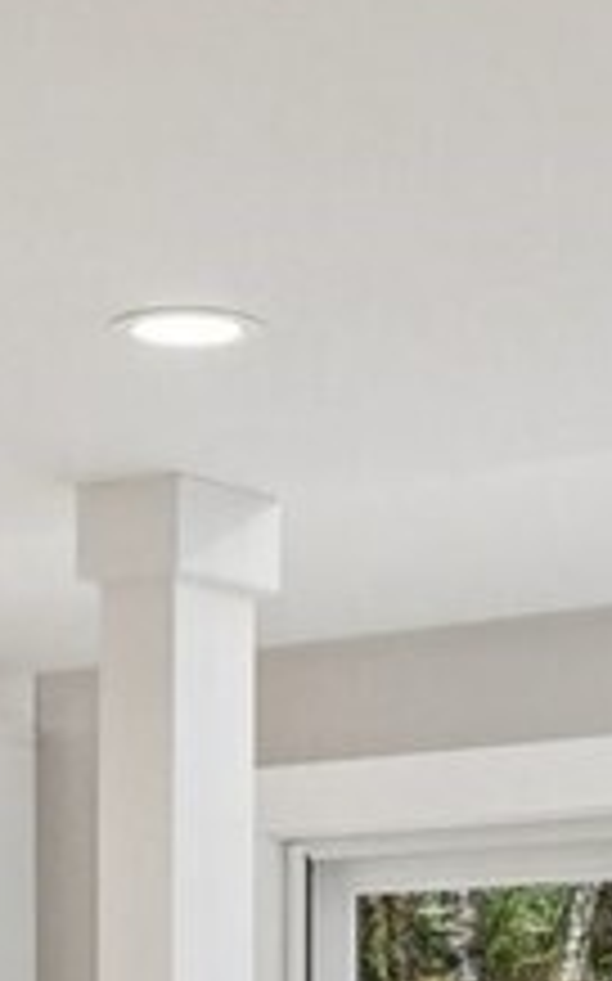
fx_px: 3394
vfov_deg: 15.5
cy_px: 1334
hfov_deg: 10.3
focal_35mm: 127
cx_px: 200
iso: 1600
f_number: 8
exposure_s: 1/30
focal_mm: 16
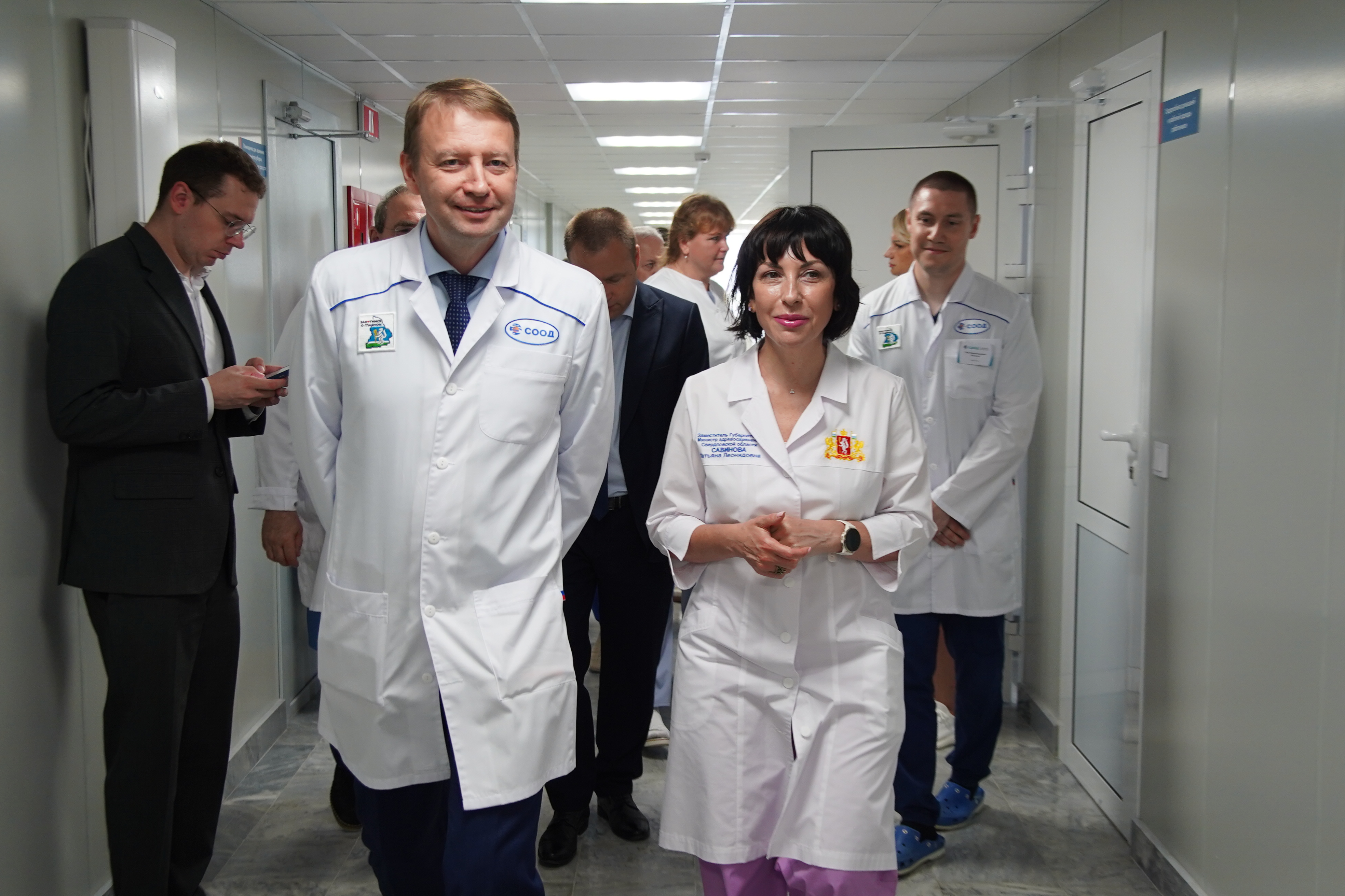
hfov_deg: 46.4
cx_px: 672
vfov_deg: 31.9
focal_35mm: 42
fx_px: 1569
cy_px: 448
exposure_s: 1/160
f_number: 4.5
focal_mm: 28
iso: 800
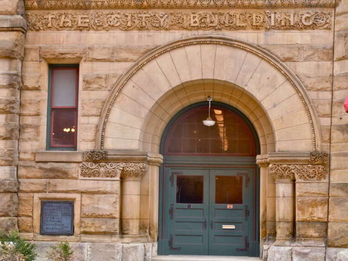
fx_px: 643
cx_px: 175
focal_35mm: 64
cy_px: 129
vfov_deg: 22.9
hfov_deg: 30.3
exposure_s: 1/80
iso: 100
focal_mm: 11.2
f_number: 5
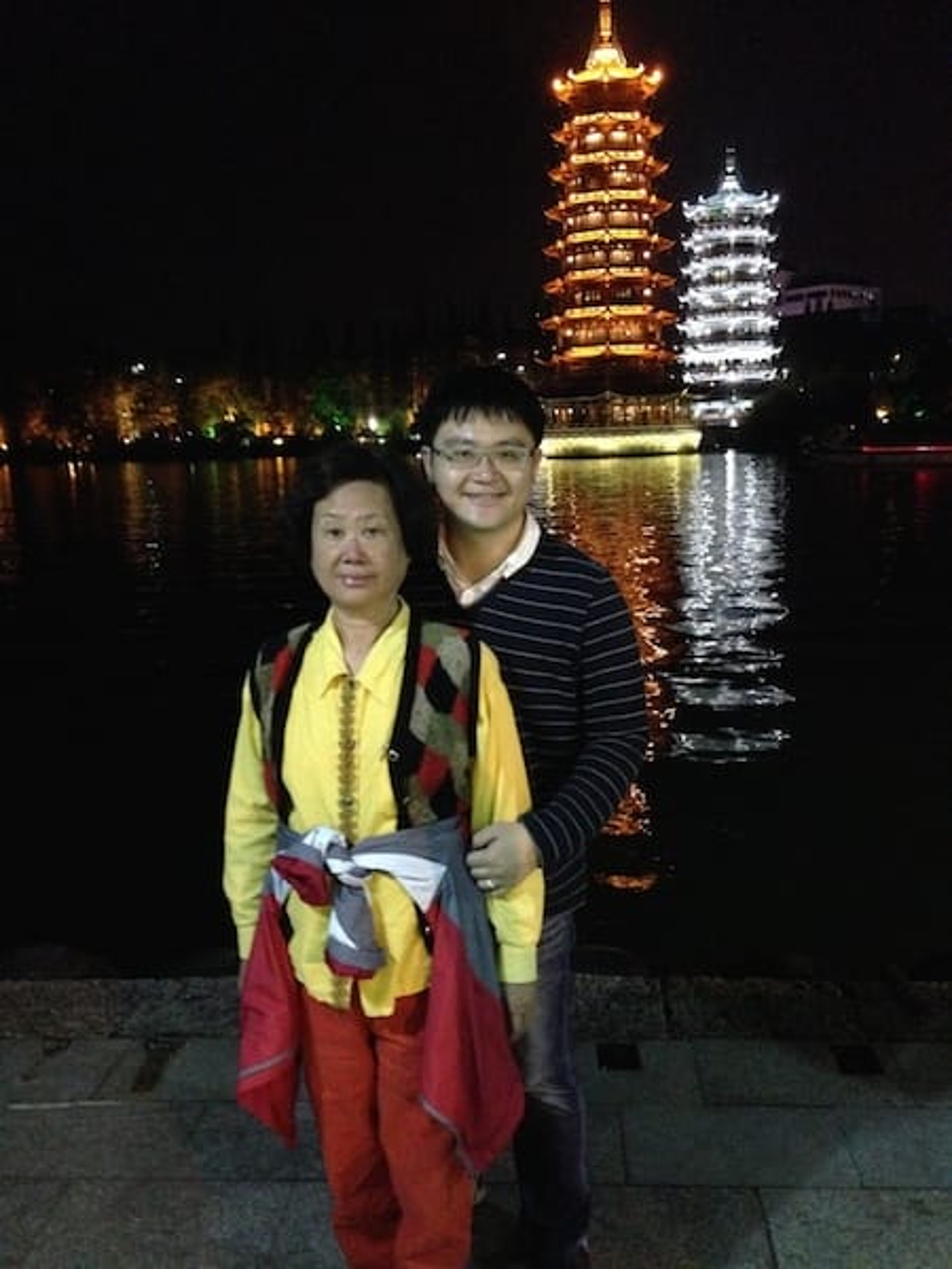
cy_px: 634
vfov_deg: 55.4
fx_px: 1210
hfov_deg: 42.9
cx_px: 476
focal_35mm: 33
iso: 800
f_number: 2.4
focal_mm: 4.12
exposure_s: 1/15
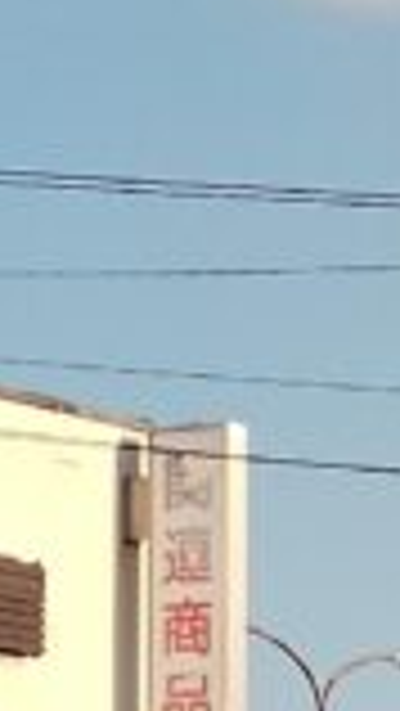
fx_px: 4671
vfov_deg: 8.7
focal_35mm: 248
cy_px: 652
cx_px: 207
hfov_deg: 4.9
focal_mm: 4.27
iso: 100
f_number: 1.8
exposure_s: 1/411
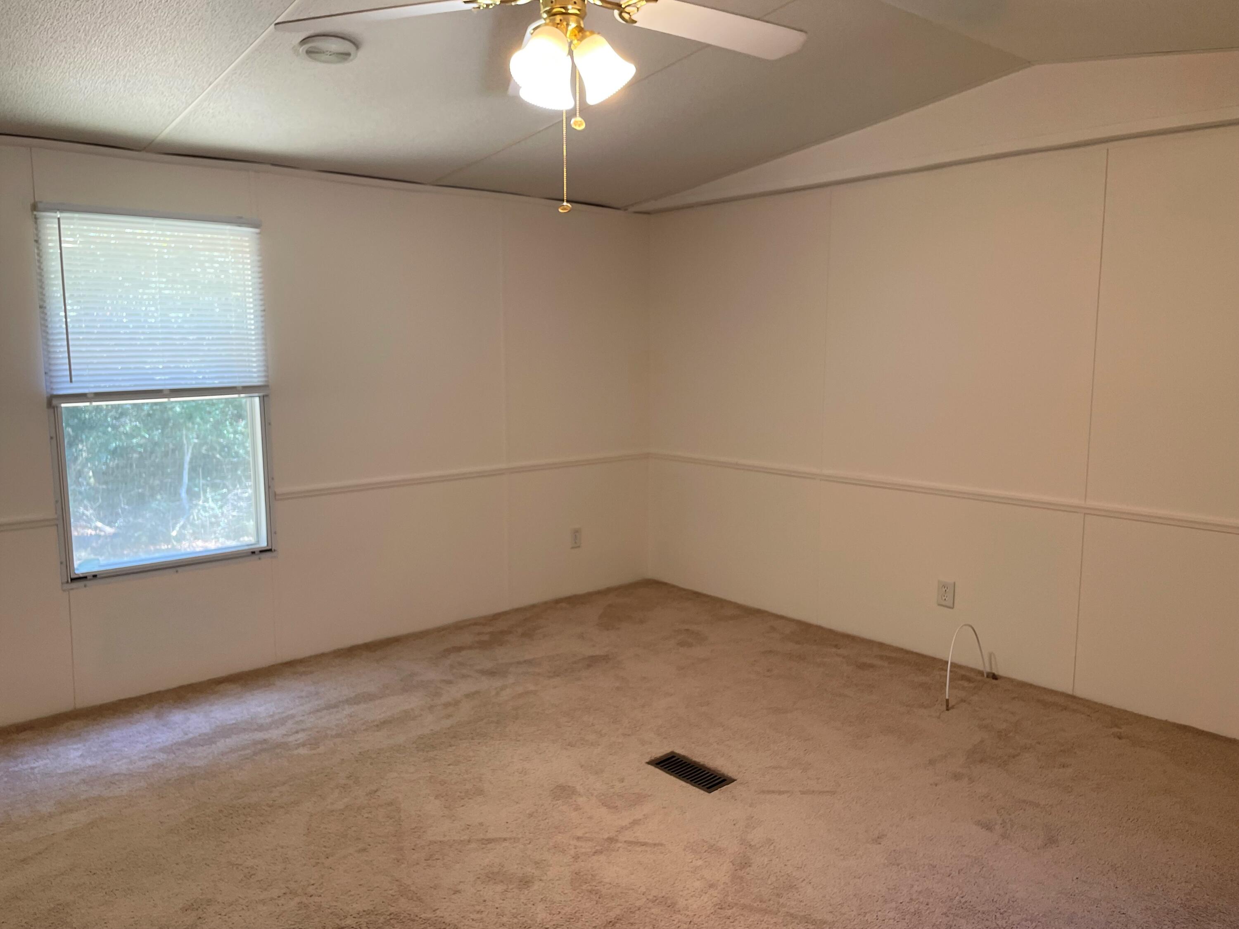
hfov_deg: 67.3
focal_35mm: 26
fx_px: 931
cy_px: 464
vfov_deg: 53.1
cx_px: 620
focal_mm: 4.2
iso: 125
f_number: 1.6
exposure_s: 1/120
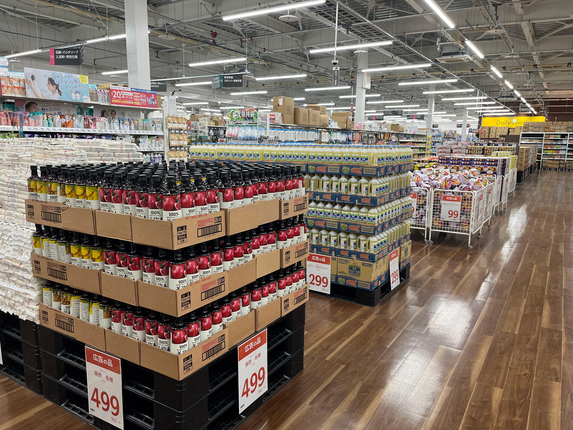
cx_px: 286
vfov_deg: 53.1
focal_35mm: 26
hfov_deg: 67.3
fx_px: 430
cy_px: 215
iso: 125
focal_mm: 5.1
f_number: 1.6
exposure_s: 1/100
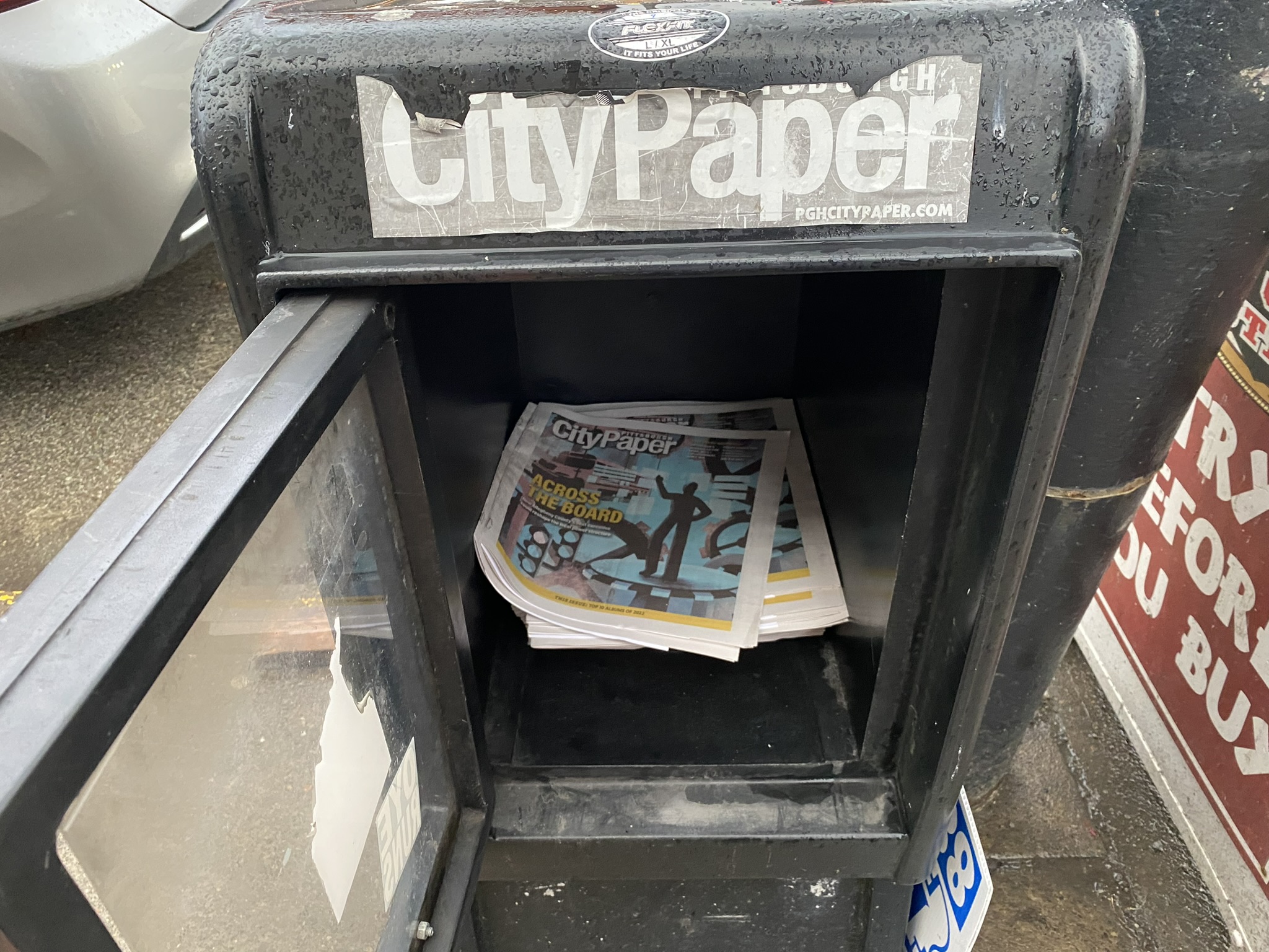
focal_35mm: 26
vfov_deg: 53.1
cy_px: 476
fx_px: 953
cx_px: 634
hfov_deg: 67.3
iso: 320
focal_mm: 4.25
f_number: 1.8
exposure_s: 1/60
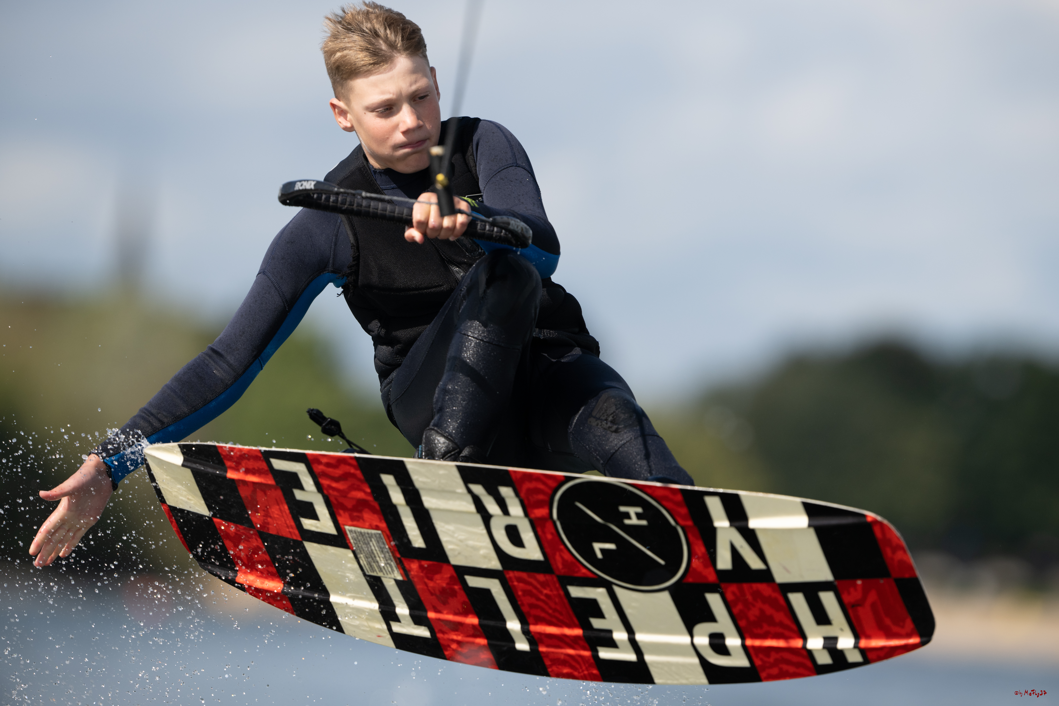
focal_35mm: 400
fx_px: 11766
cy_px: 353
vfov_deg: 3.4
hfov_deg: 5.2
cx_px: 530
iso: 320
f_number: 4.5
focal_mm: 400
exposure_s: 1/4000
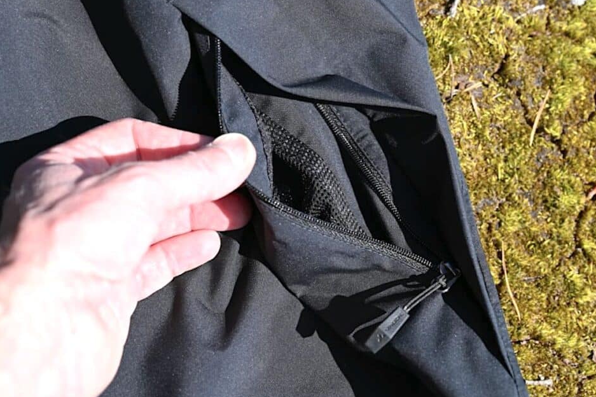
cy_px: 183
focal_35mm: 71
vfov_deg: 19.2
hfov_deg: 28.5
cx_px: 314
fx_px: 1175
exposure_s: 1/320
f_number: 6.3
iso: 100
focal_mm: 65
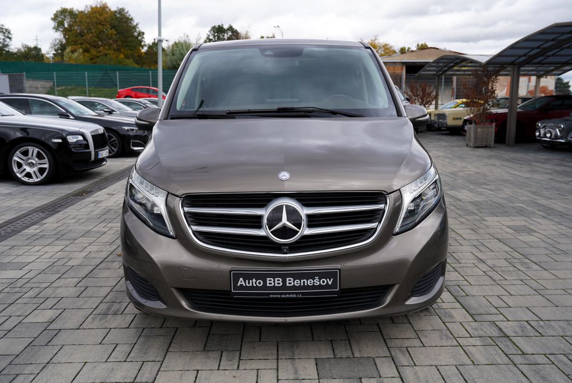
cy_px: 192
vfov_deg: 42.5
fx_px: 493
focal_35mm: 31
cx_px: 286
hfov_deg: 60.2
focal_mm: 31
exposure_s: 1/160
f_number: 5.6
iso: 100
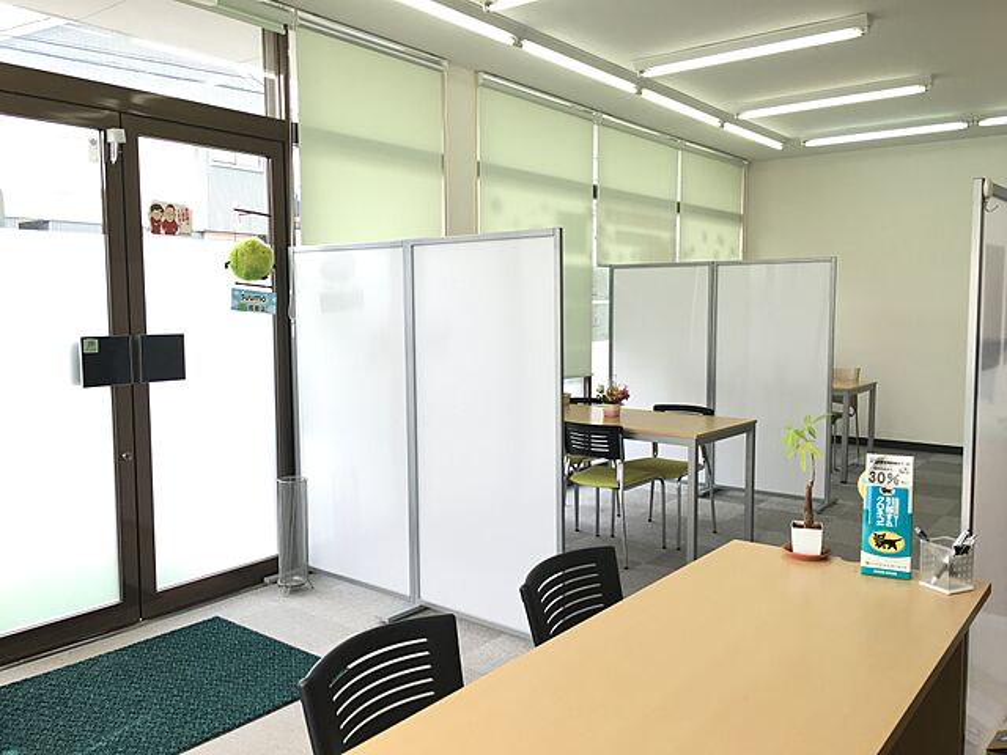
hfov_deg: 61.7
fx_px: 844
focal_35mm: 29
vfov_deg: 48.2
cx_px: 504
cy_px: 378
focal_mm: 4.15
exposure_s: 1/120
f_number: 2.2
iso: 40
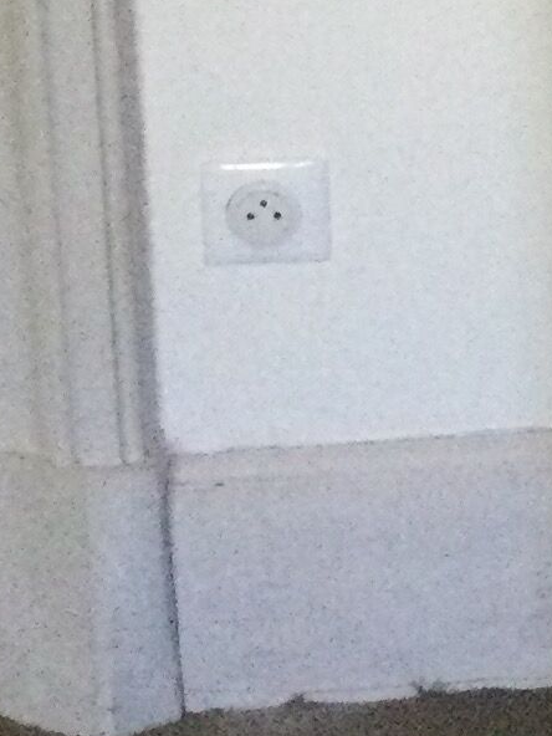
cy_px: -625
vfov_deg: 10.8
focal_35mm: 171
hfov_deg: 7.9
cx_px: 1412
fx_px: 3636
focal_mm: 3.3
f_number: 2.4
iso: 200
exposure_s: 1/33
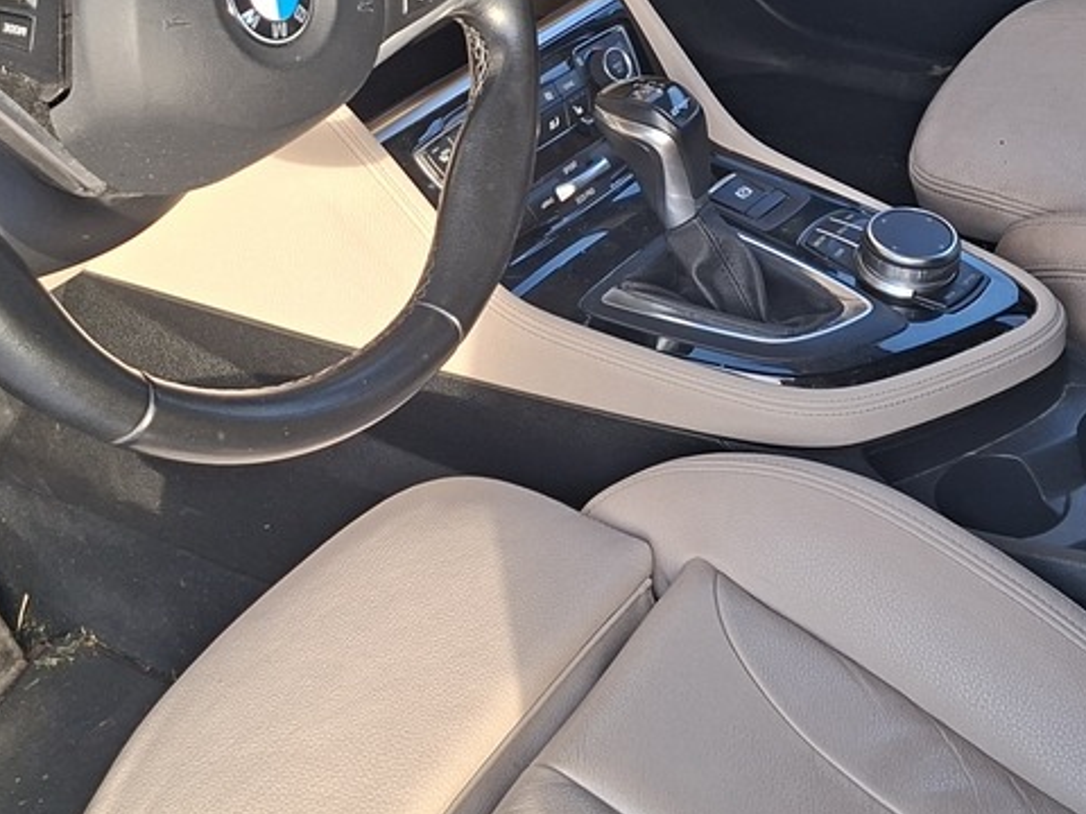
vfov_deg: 20.8
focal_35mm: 69
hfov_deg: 28.1
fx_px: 2165
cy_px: 59
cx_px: 665
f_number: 1.8
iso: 50
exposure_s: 1/230
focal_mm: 5.54
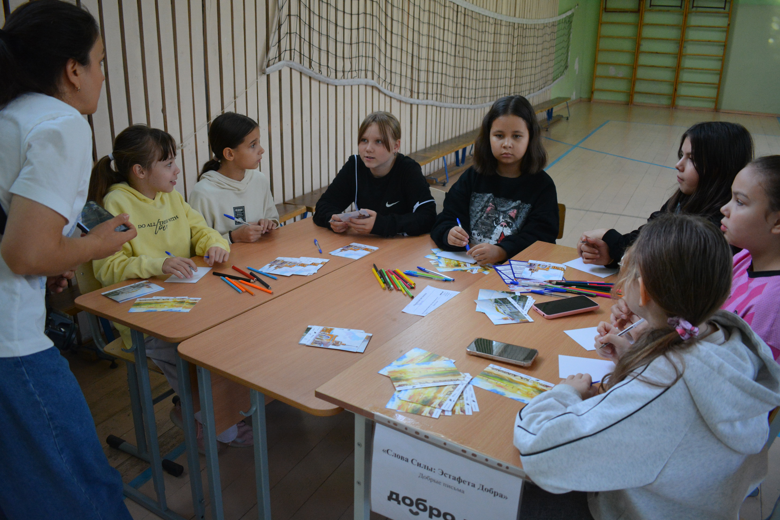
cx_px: 385
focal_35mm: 31
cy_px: 263
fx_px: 672
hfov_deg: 60.3
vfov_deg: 42.3
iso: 1600
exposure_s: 1/250
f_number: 3.5
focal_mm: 20
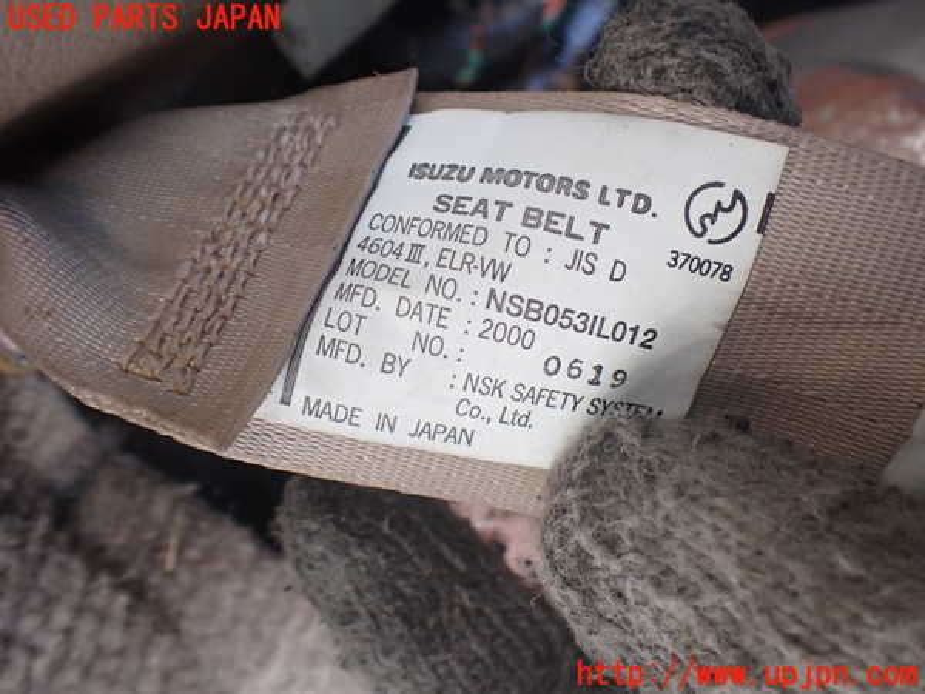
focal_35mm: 30
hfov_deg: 60.0
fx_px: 802
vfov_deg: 46.8
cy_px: 347
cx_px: 462
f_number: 2.3
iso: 320
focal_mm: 5.4
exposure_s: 1/125
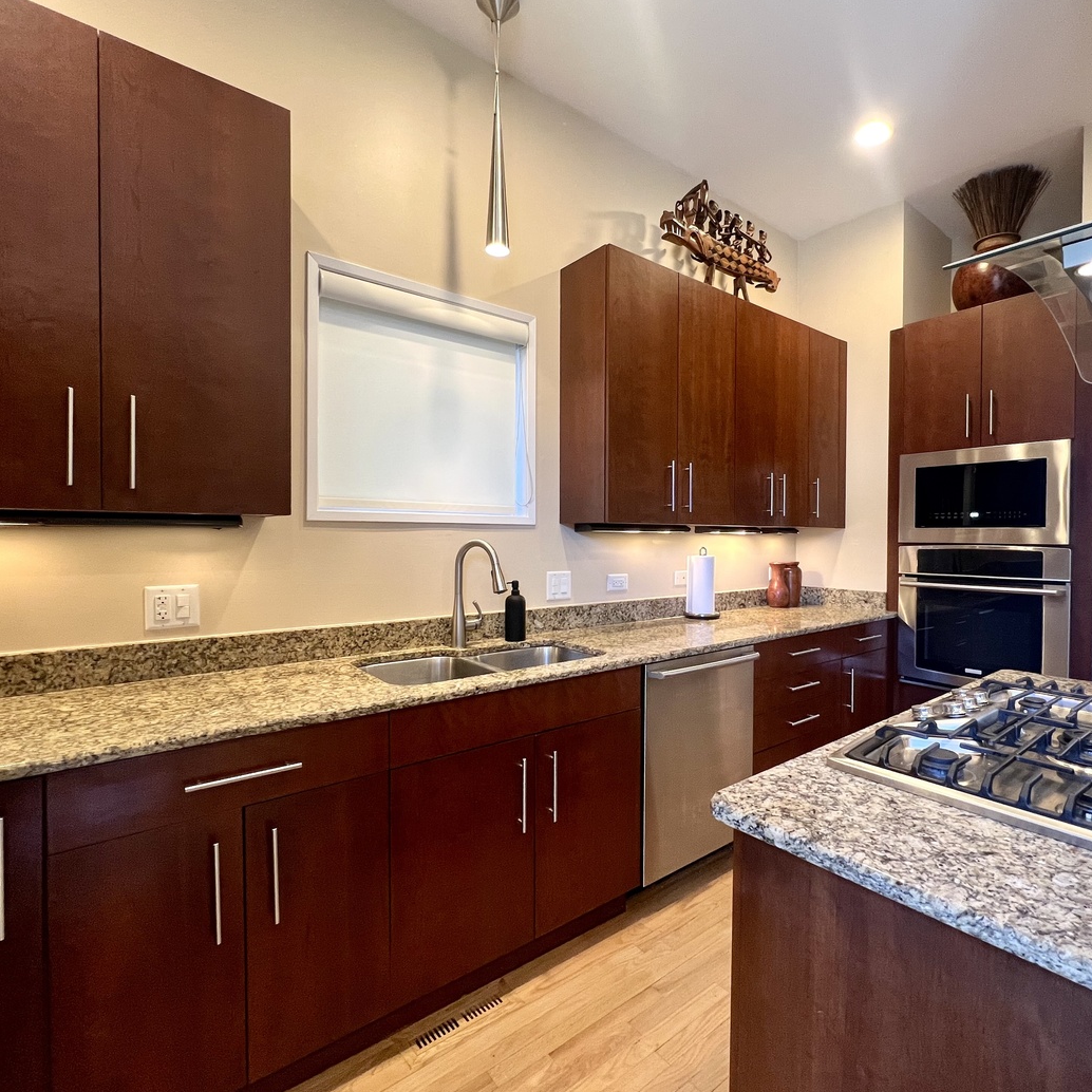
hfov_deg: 86.6
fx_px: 571
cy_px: 549
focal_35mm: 16
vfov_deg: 87.4
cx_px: 640
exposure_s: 1/60
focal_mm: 1.57
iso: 200
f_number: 1.8
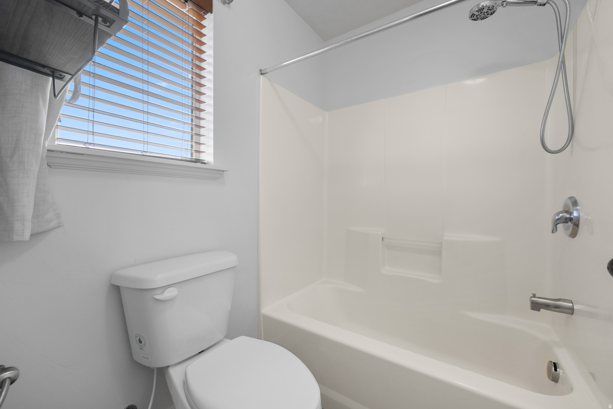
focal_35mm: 14
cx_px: 306
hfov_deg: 104.2
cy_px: 204
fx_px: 238
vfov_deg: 81.3
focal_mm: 14
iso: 500
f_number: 8
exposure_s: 1/5
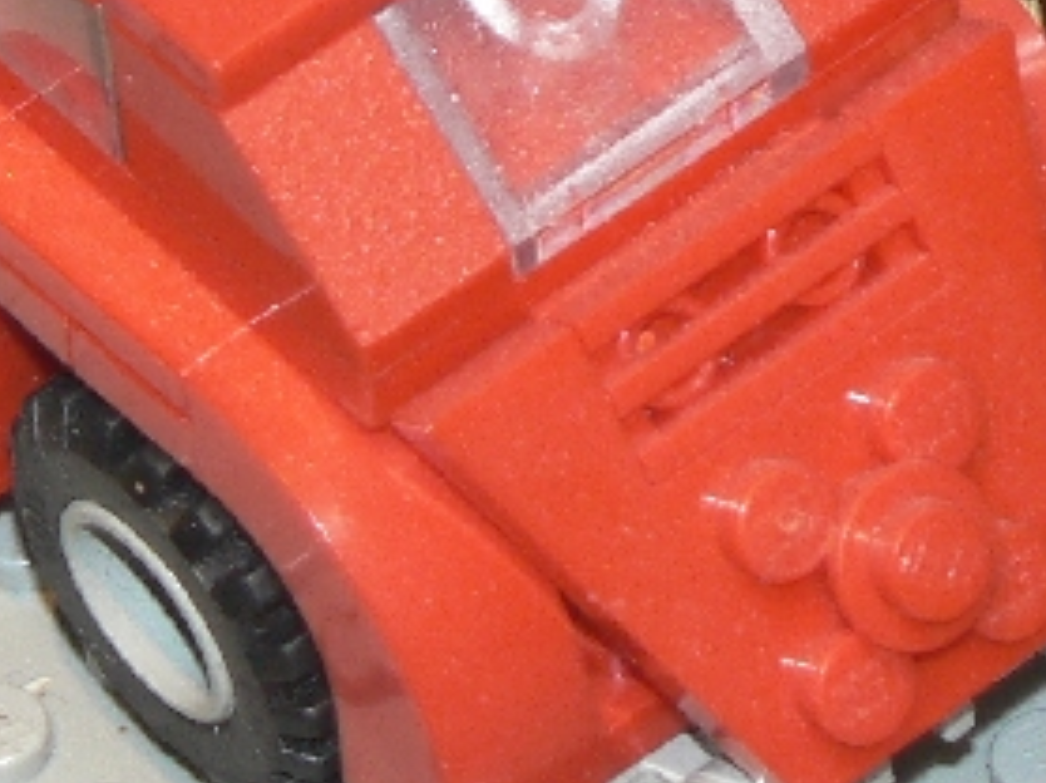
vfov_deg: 3.1
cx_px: 45
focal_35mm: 479
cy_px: -305
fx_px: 14462
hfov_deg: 4.1
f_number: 3.2
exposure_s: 1/30
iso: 100
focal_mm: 21.6
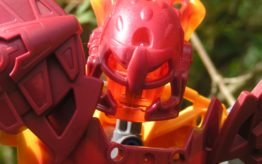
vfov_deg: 13.5
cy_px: 72
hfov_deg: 21.4
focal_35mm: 97
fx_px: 693
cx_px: 131
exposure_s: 1/125
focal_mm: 13.9
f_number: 4.5
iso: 50
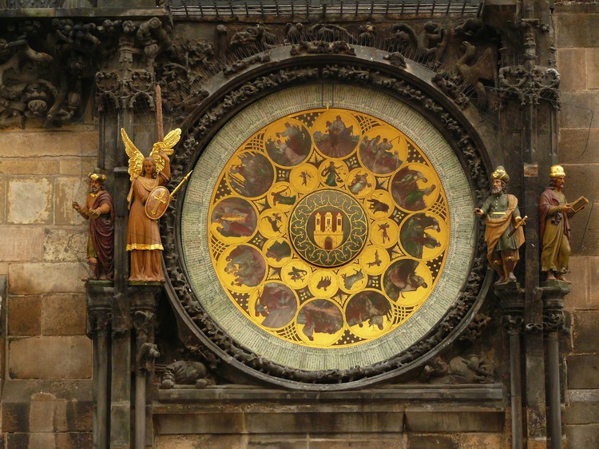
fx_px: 1989
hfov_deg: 17.1
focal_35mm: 115
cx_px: 300
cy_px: 224
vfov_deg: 12.9
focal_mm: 24.4
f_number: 3.6
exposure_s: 1/125
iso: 320
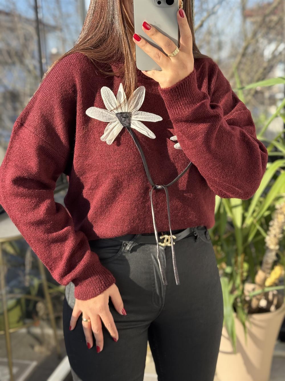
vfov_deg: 39.7
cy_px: 190
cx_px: 142
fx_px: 527
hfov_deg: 30.3
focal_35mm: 48
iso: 64
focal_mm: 6.76
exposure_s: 1/409
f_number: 1.78
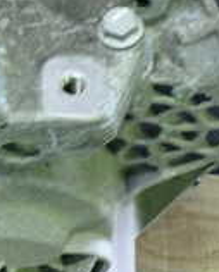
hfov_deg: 13.6
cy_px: 50
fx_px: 897
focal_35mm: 111
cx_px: -28
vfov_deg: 17.1
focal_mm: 5.4
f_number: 2.3
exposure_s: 1/30
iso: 400
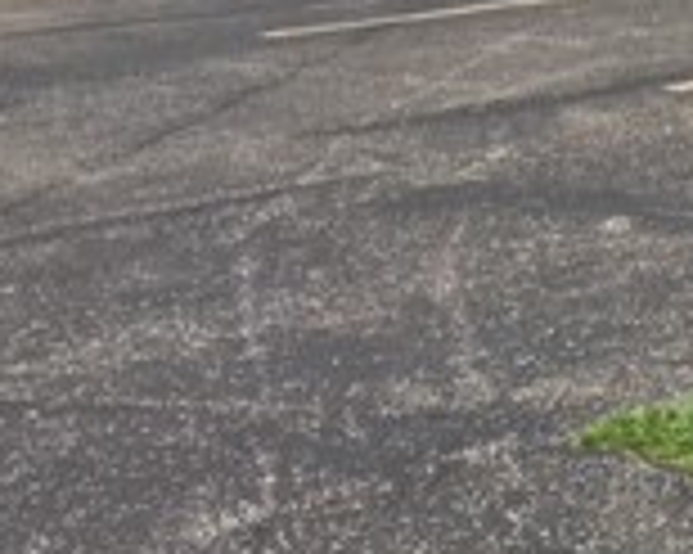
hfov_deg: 14.4
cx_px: 1238
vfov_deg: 12.5
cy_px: -216
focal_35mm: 118
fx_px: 2419
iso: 25
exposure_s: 1/1748
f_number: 2.2
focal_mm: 4.15
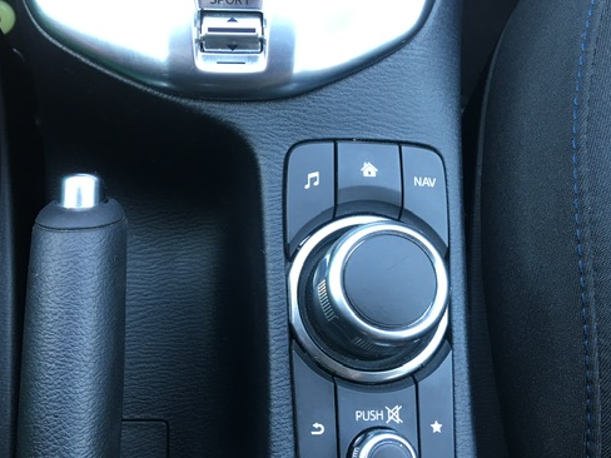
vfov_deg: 37.6
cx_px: 299
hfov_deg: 49.0
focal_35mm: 38
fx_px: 671
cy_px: 264
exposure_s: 1/30
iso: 64
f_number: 2.2
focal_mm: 4.15
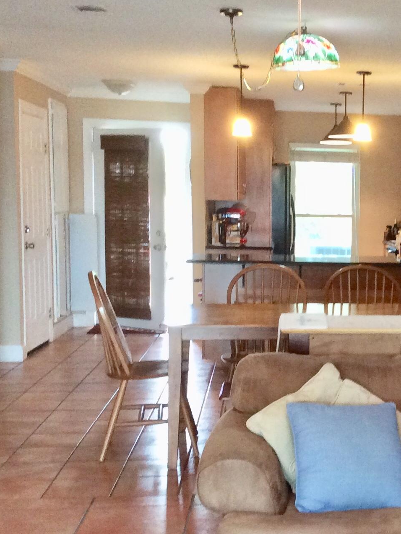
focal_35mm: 65
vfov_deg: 29.8
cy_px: 303
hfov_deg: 21.8
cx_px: 394
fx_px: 1004
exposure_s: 1/24
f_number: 2.4
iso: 160
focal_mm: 3.3
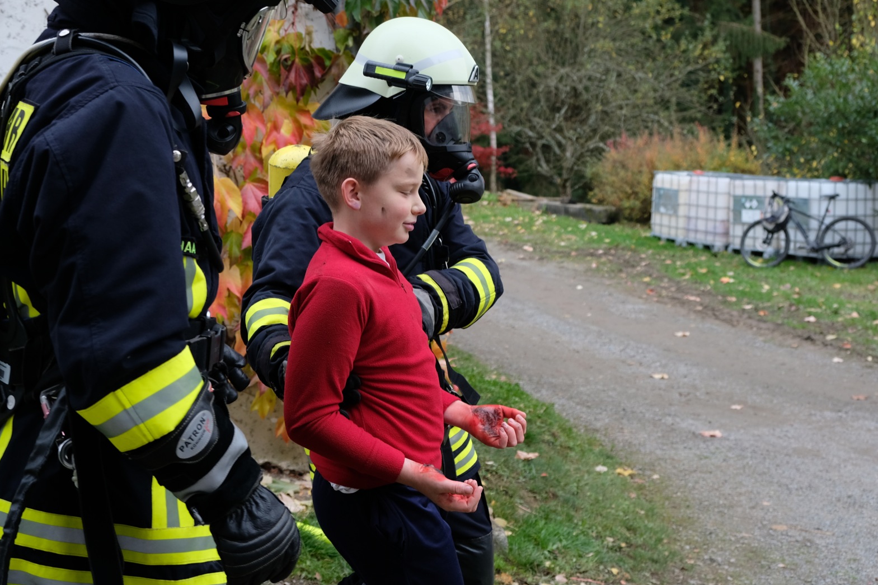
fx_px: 1243
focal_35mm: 51
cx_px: 372
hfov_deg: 38.8
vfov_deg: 26.4
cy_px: 225
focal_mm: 26.5
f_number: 4
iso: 400
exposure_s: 1/320
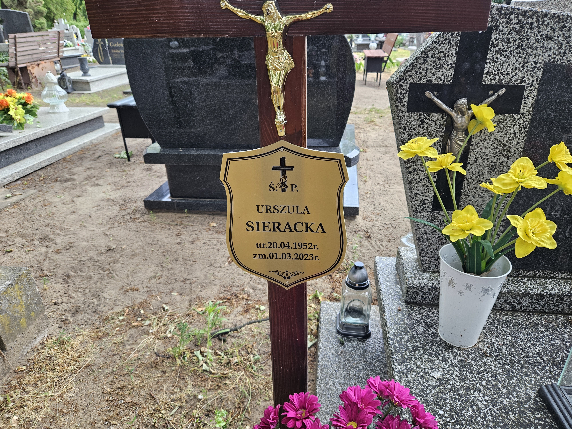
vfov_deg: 58.9
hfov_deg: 73.9
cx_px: 286
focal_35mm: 23
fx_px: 380
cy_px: 214
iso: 125
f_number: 1.8
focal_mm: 5.4
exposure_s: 1/100
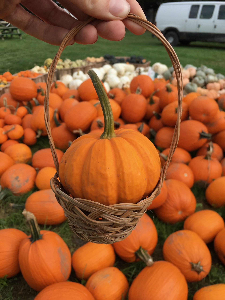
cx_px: 112
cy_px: 150
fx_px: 251
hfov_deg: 48.2
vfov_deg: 61.7
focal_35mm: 29
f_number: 2.2
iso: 25
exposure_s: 1/674
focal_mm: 4.15
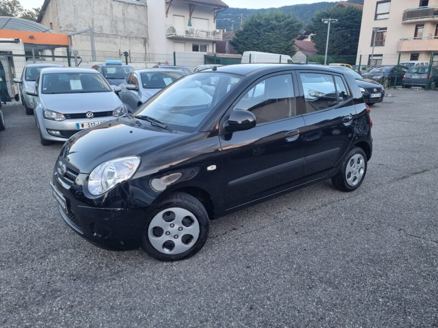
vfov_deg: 53.1
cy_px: 164
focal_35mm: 26
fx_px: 329
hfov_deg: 67.3
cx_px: 219
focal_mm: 5.4
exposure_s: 1/103
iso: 50
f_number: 1.8
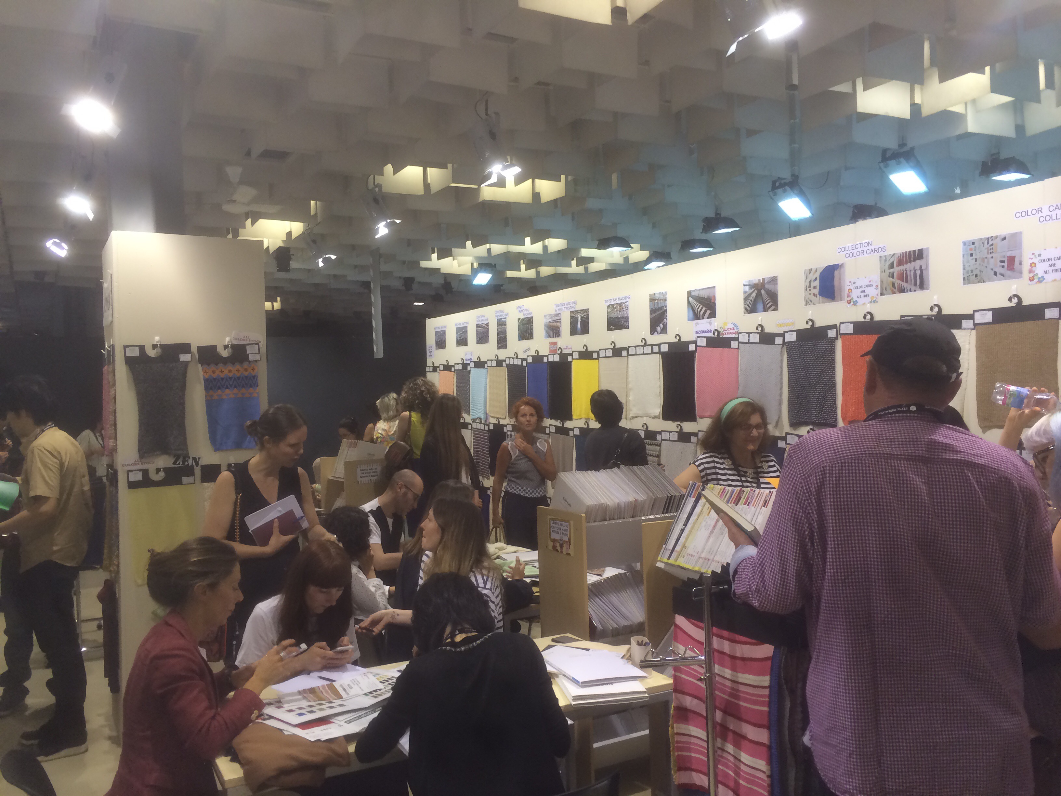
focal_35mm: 29
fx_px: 889
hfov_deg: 61.7
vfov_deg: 48.2
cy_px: 398
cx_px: 530
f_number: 2.2
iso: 40
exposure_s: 1/33
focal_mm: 4.15
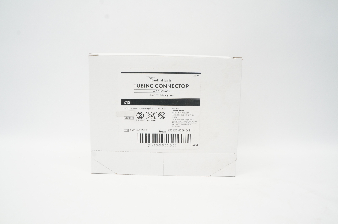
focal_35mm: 27
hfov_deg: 67.4
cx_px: 169
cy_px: 112
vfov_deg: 47.8
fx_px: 253
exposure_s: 1/20
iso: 800
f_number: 11
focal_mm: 18
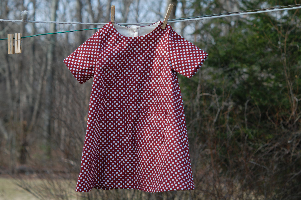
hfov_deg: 22.6
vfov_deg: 15.2
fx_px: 752
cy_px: 100
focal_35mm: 90
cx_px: 150
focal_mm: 60
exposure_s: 1/320
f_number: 5.6
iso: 200
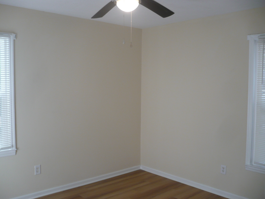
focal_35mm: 35
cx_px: 132
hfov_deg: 52.6
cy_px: 100
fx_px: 268
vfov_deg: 40.7
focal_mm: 5.8
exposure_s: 1/50
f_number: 2.8
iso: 100
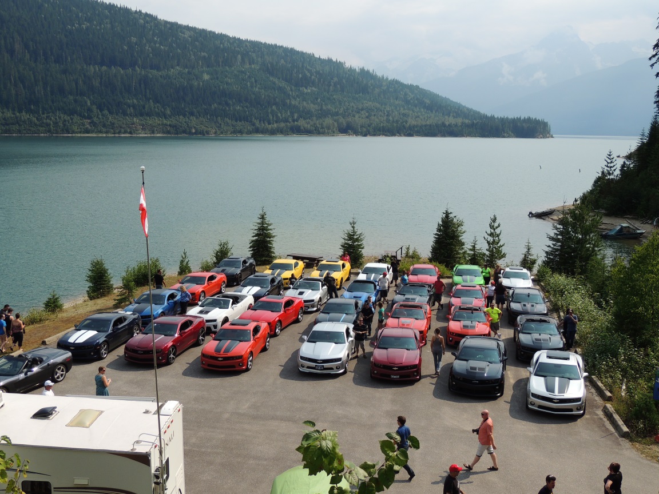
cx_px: 330
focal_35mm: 40
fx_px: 761
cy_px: 247
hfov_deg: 46.8
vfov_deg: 36.0
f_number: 3.3
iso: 100
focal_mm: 7.1
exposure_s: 1/1250
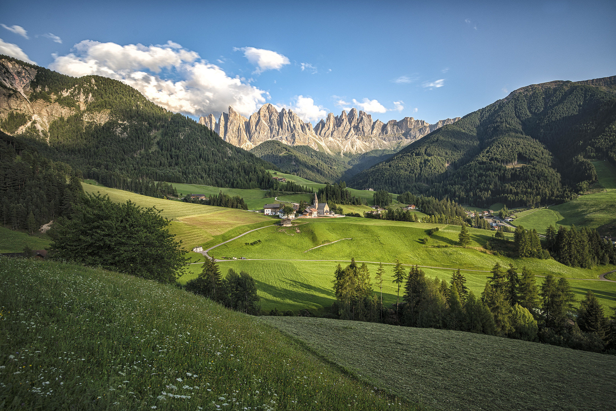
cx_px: 308
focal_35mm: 20
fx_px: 342
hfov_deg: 84.0
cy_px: 206
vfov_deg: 62.0
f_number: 11
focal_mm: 20
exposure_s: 60
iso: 100
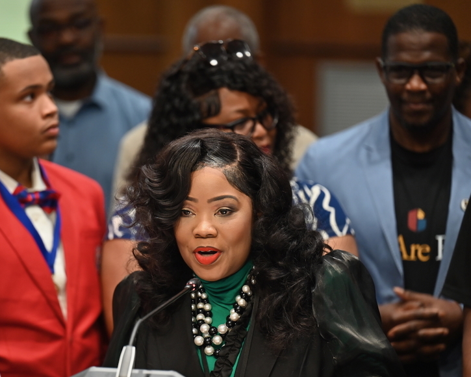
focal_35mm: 265
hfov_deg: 7.3
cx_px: 172
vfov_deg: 5.8
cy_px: 221
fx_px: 3694
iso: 800
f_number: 2.8
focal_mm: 200
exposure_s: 1/250
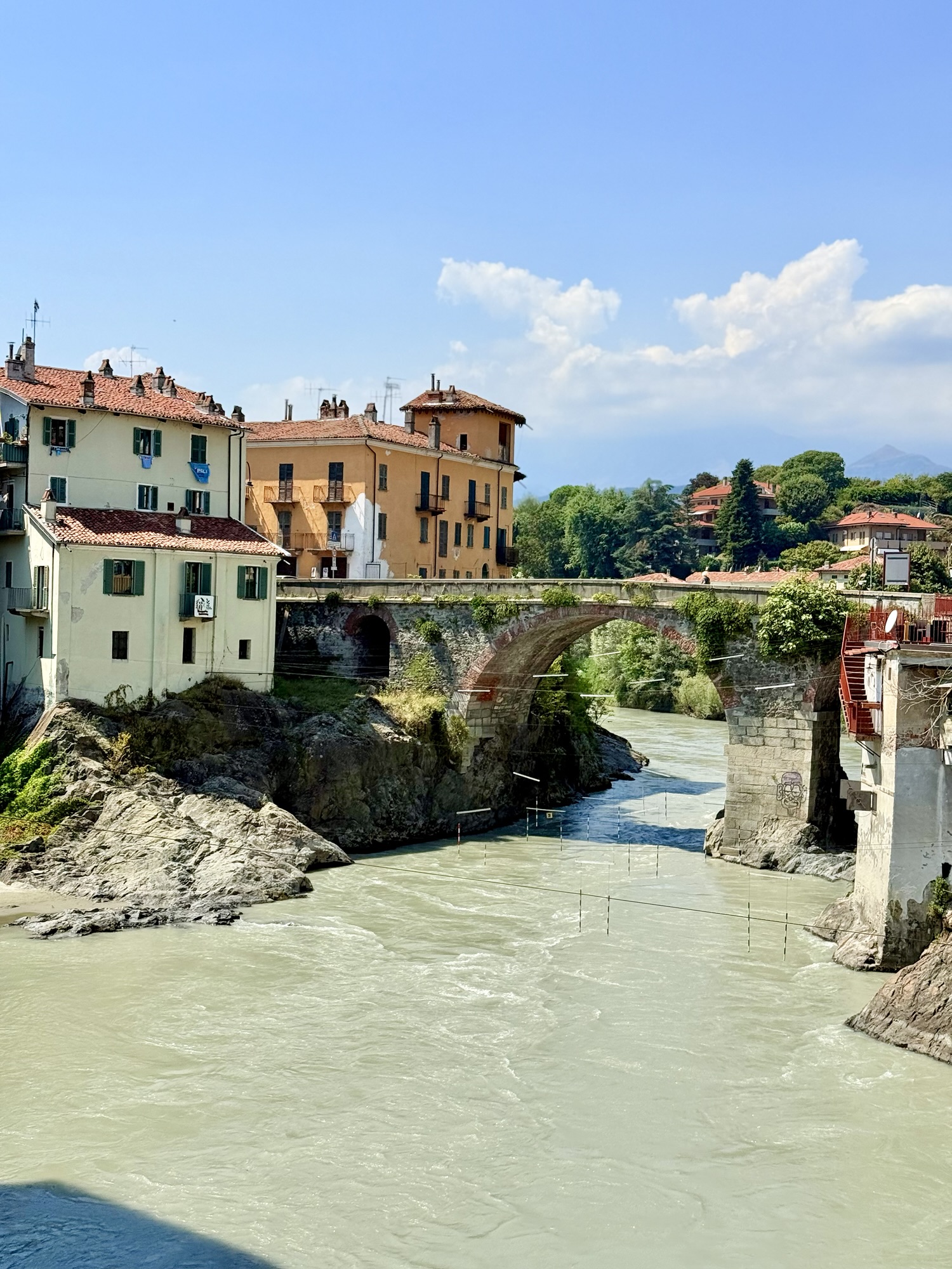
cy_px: 634
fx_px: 1760
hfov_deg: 30.3
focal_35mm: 48
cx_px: 476
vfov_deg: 39.7
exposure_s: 1/6536
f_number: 1.78
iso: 64
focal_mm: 6.76
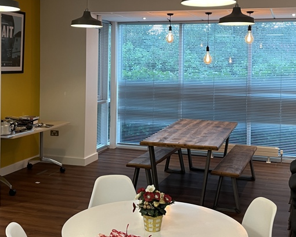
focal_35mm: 51
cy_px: 81
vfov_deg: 29.5
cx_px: 143
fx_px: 447
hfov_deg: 36.7
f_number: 1.6
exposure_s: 1/50
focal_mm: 4.2
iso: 100
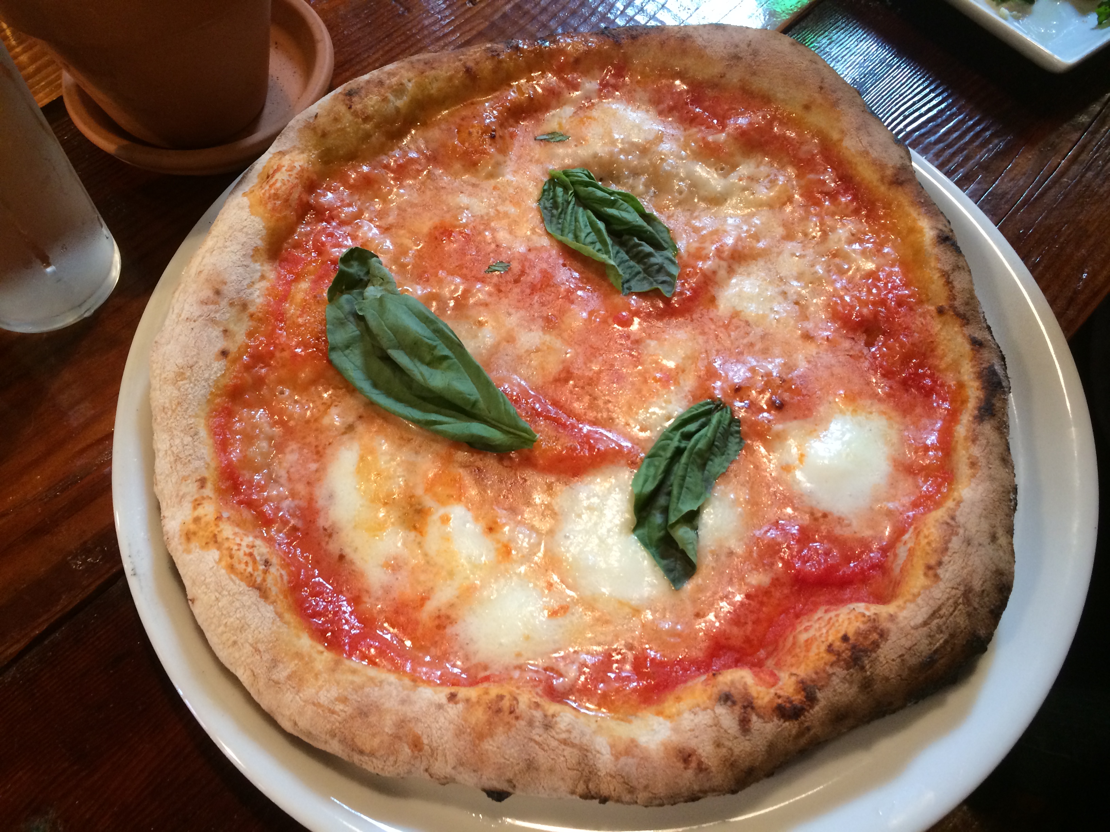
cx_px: 555
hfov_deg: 60.0
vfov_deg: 46.8
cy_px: 416
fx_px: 962
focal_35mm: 30
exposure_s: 1/30
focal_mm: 4.12
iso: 160
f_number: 2.2
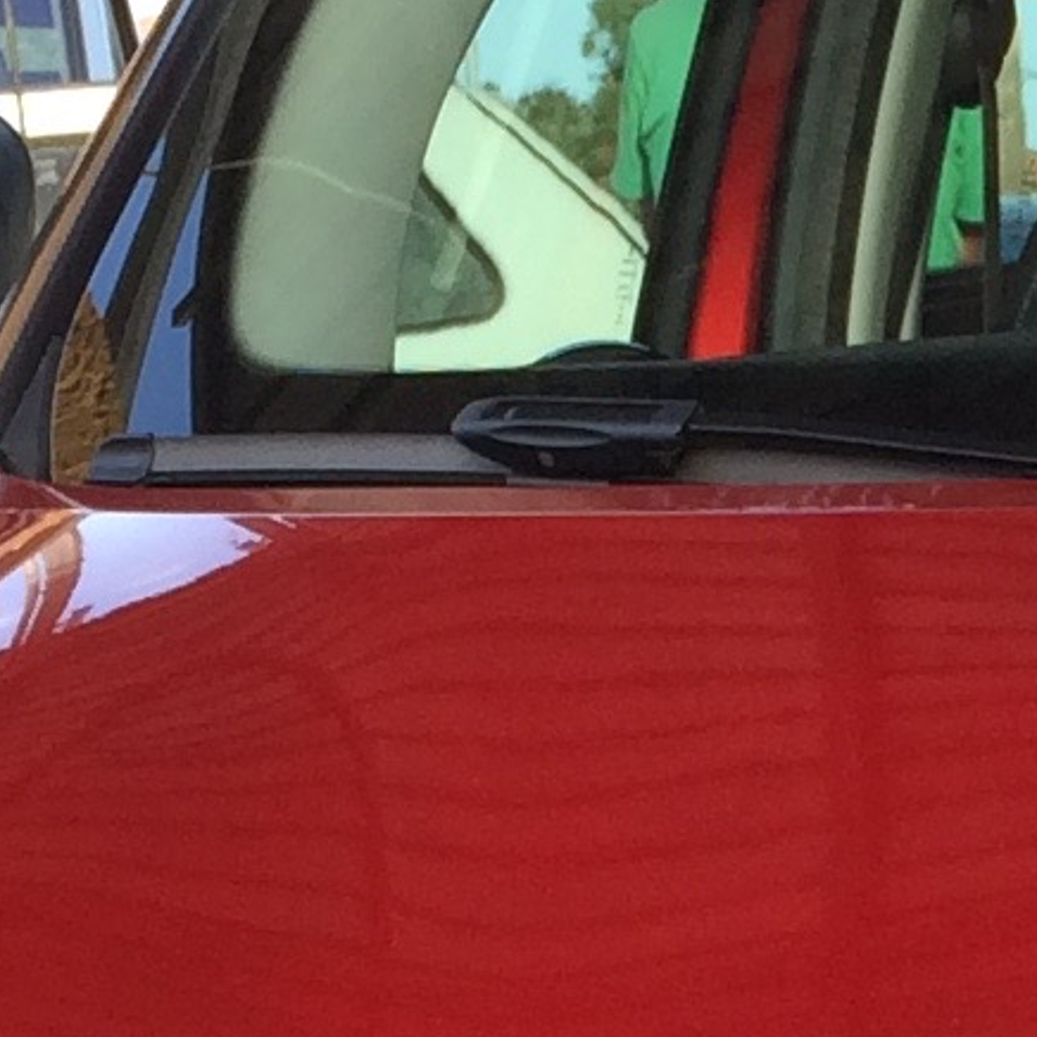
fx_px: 6507
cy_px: 1755
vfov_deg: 8.8
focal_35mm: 192
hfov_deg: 8.6
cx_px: 2117
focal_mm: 4.15
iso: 32
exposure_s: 1/163
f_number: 2.2
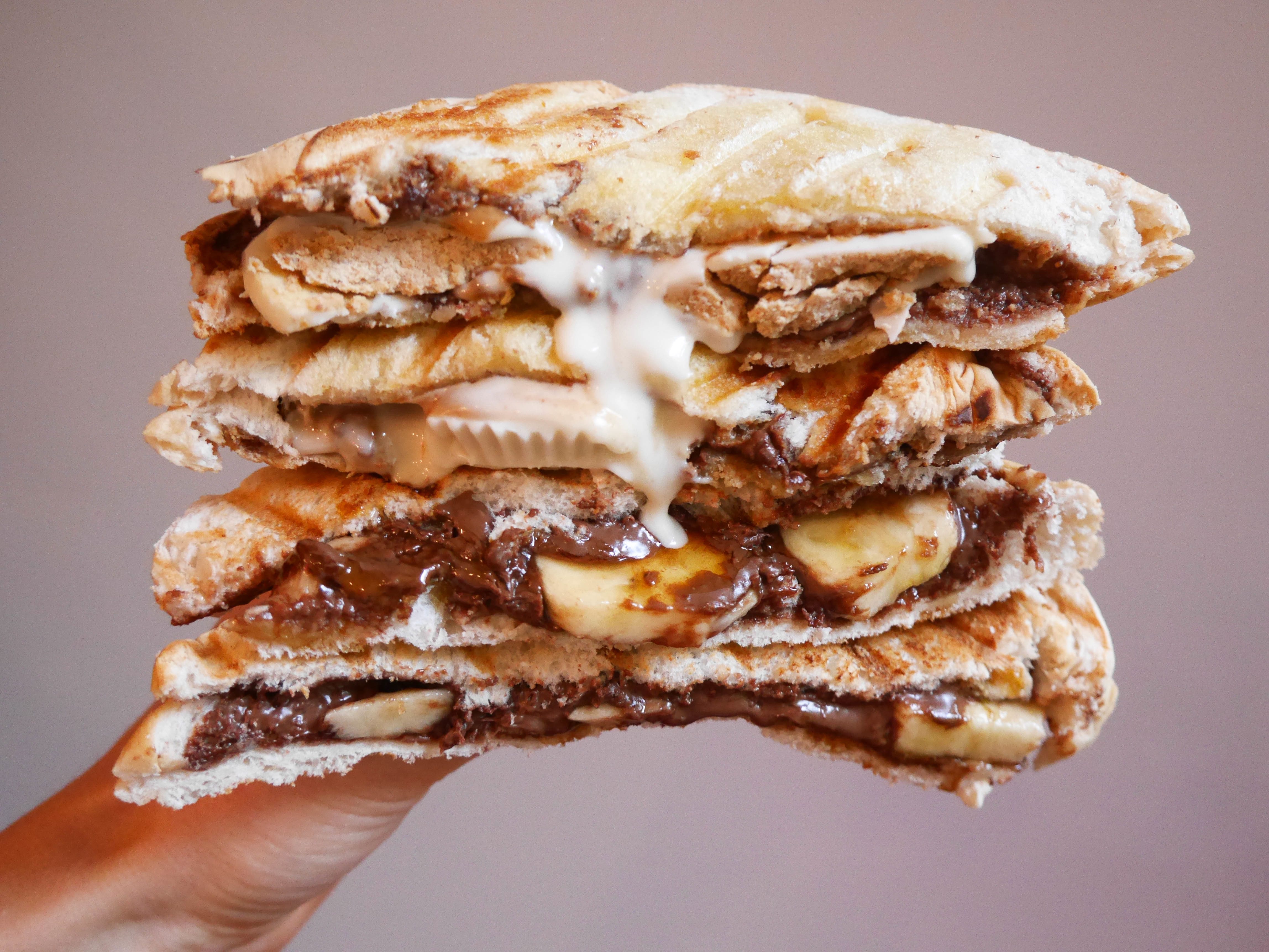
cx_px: 634
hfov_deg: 56.8
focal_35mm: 32
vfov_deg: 44.2
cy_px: 476
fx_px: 1174
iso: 2000
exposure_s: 1/60
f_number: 3.6
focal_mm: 16
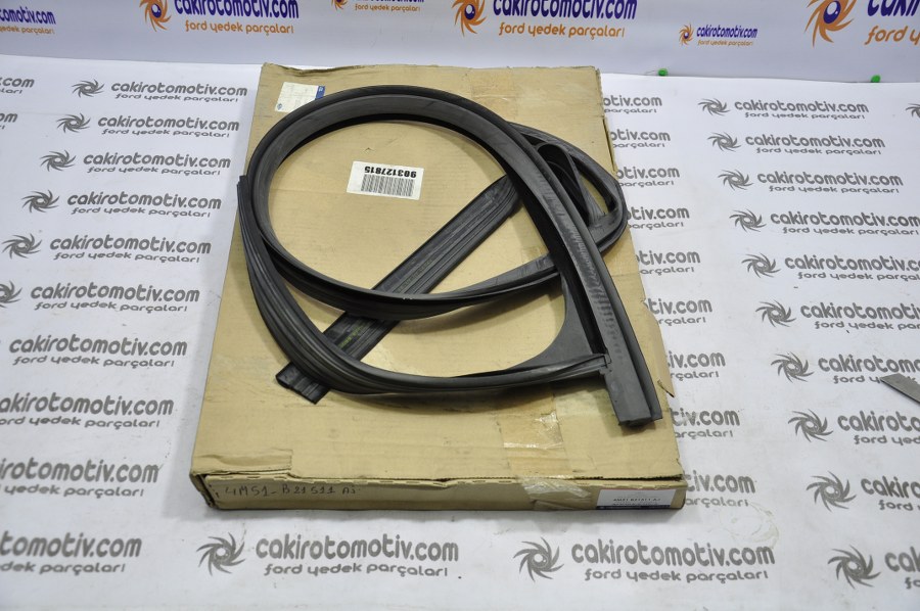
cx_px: 460
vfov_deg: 31.8
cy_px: 306
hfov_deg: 46.4
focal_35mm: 42
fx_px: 1072
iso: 280
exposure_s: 1/40
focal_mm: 28
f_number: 4.5
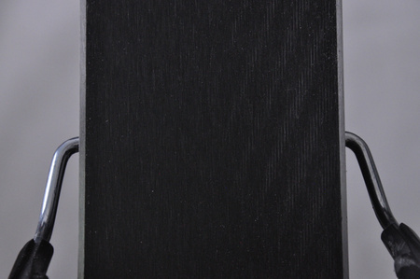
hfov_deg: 13.1
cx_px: 210
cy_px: 140
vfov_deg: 8.7
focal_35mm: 158
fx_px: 1835
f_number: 11
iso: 3200
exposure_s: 1/125
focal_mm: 105
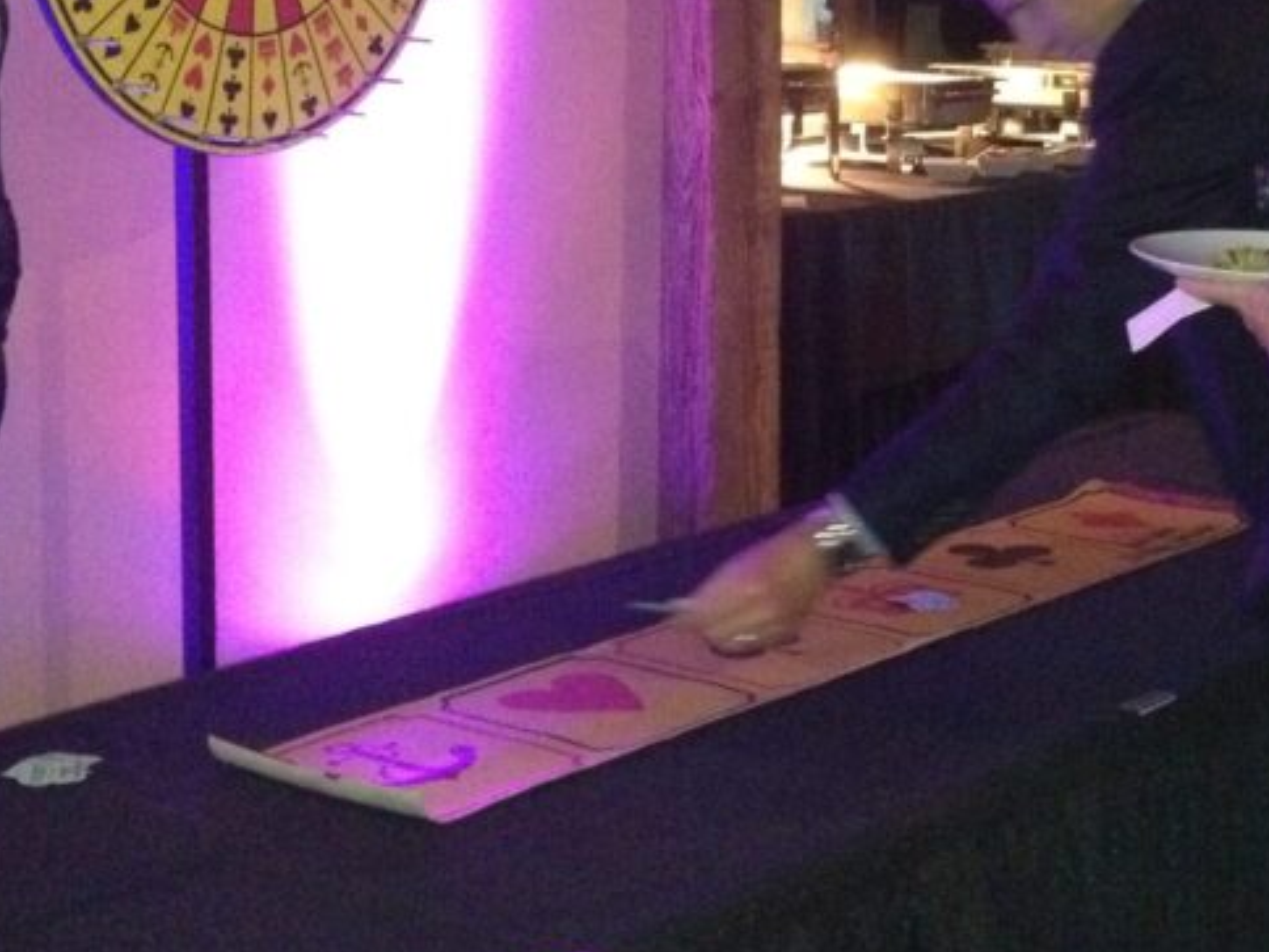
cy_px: 178
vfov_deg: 19.7
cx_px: 886
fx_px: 2713
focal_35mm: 74
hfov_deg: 26.1
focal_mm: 4.28
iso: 800
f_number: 2.4
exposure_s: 1/16
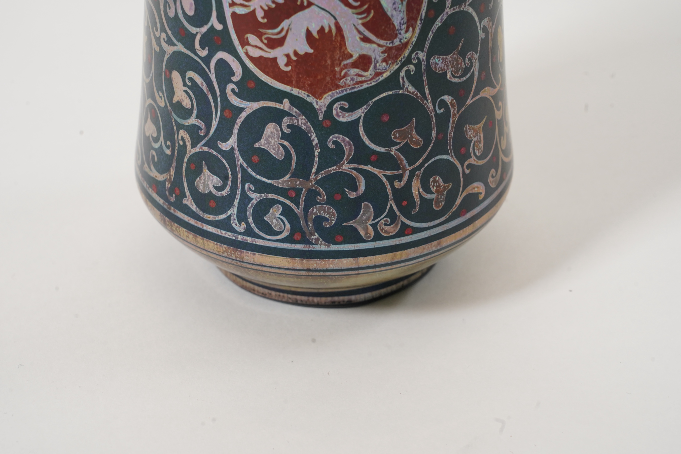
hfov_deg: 19.5
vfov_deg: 13.0
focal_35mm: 105
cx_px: 340
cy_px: 227
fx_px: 1986
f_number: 13
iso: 1250
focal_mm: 105
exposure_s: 1/125
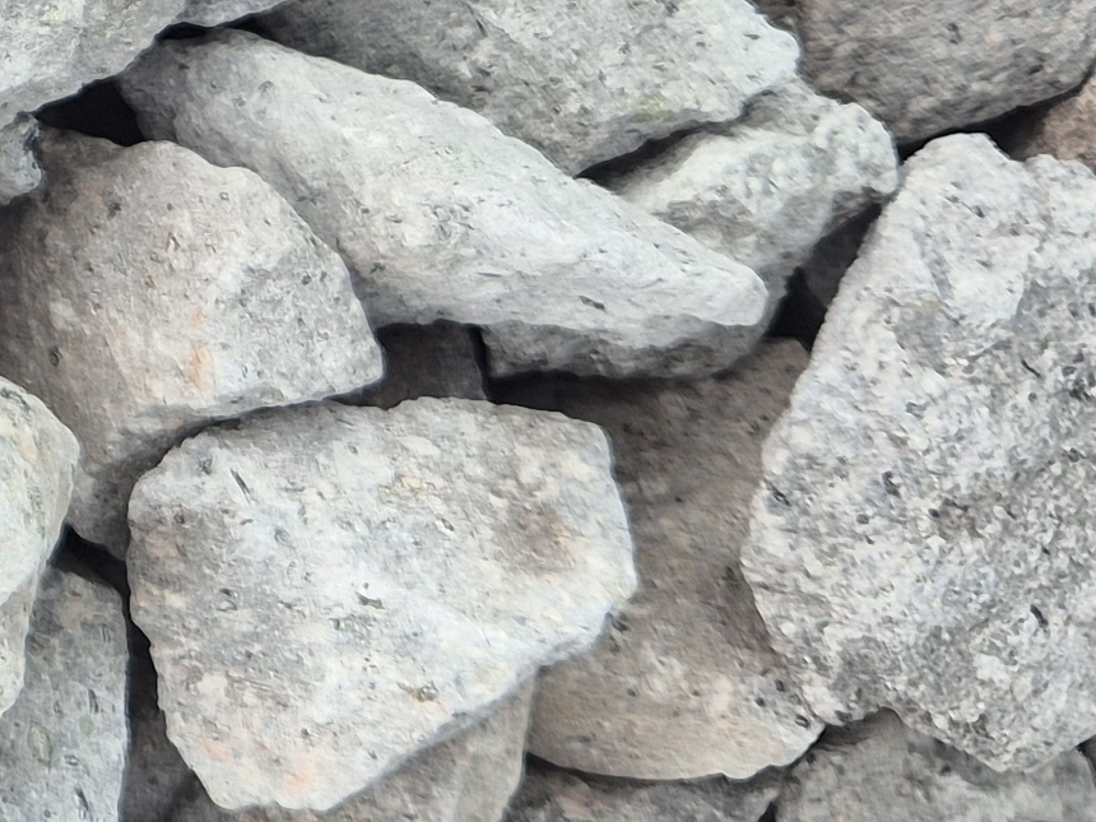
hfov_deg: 15.8
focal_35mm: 107
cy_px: -415
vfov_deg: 13.1
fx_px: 3388
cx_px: -840
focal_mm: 5.4
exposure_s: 1/221
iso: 25
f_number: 1.8
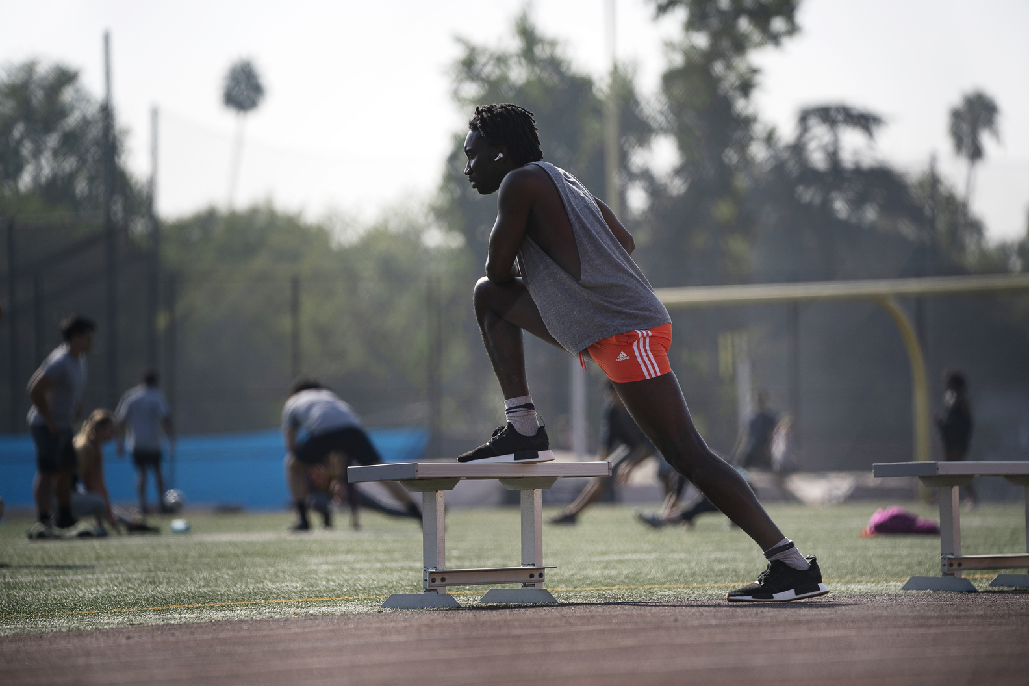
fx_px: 5716
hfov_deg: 10.3
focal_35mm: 200
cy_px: 343
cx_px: 514
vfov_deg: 6.9
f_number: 3.2
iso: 200
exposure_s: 1/2500
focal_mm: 200
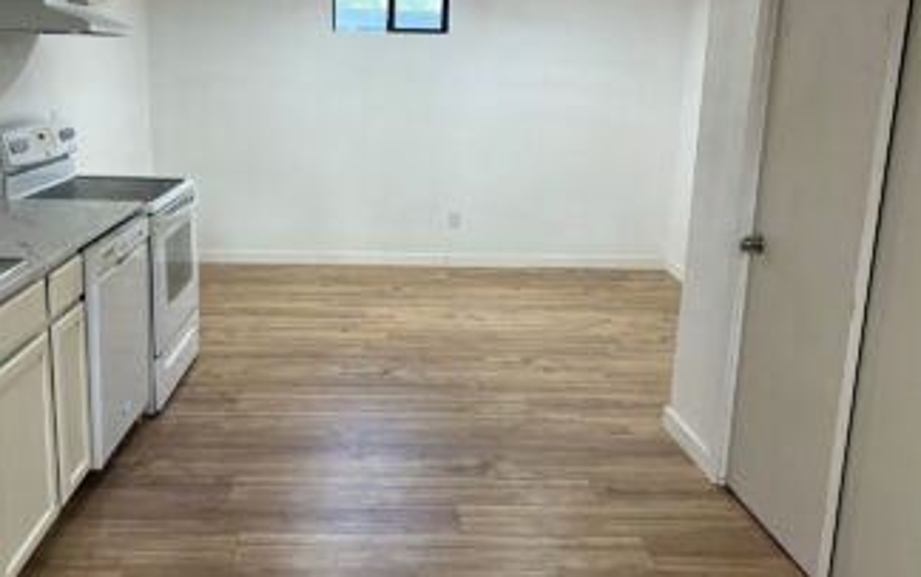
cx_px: 384
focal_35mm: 34
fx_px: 854
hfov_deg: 56.4
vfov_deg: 37.2
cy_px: 236
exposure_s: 1/120
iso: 125
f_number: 1.5
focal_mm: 5.7
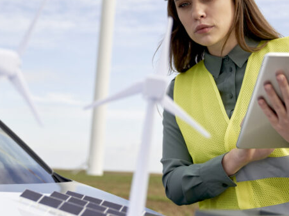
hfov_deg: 35.6
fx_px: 451
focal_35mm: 54
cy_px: 78
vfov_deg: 26.9
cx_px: 142
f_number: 2.8
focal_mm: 33
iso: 320
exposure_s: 1/4000
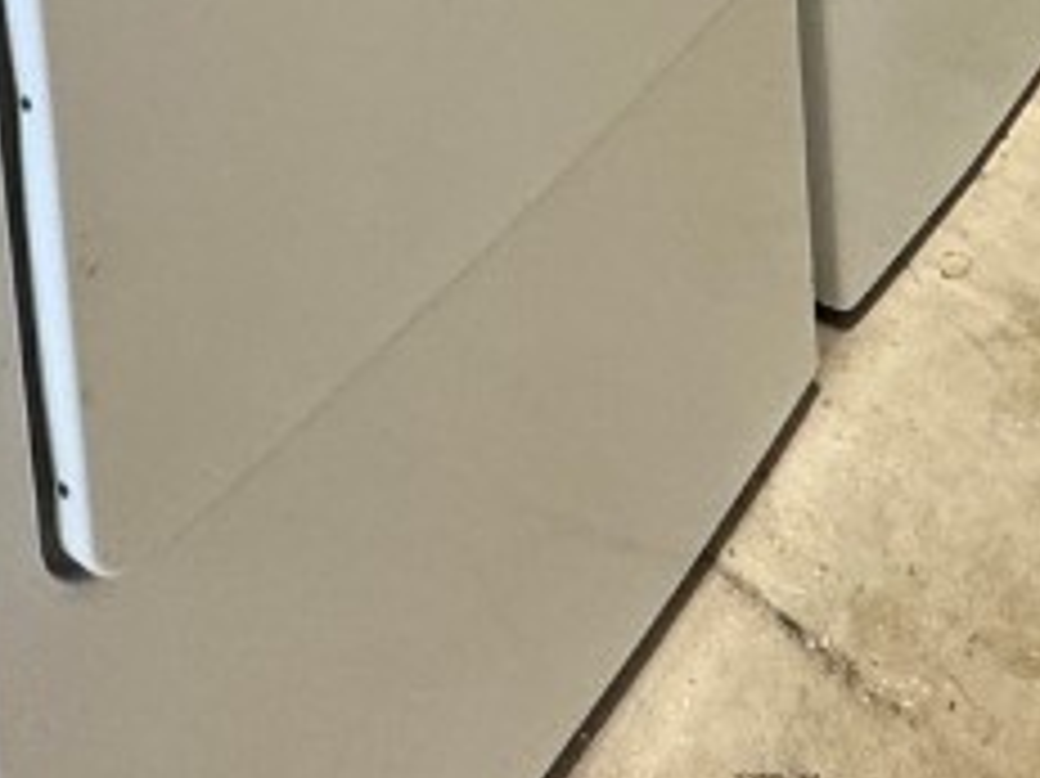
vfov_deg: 16.2
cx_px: 698
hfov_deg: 31.0
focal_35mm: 62
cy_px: -904
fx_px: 1862
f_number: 2.2
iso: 200
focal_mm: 2.22
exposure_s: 1/60
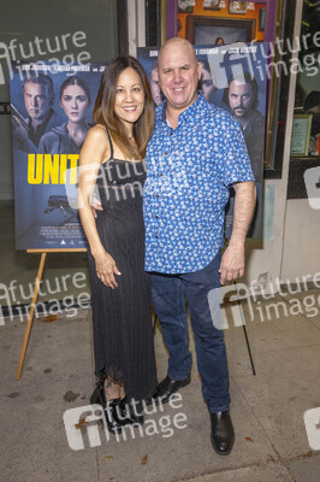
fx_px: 374
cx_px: 160
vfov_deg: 65.5
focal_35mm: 28
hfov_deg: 46.3
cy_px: 241
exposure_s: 1/200
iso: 800
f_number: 5.6
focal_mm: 28
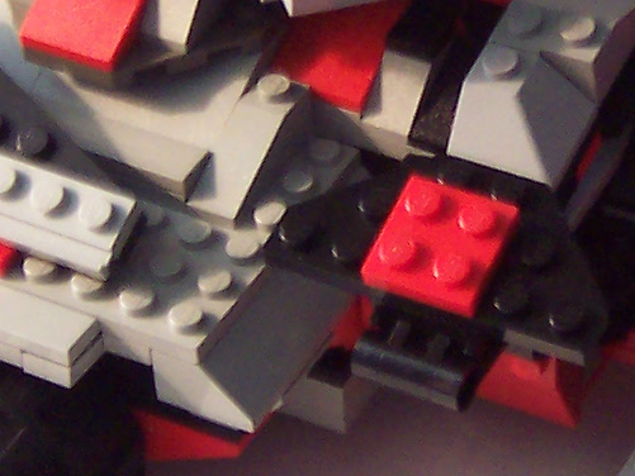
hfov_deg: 13.3
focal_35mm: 146
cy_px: 113
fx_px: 2679
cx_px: 627
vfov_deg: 10.1
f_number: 2.8
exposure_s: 1/8
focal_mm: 5.6
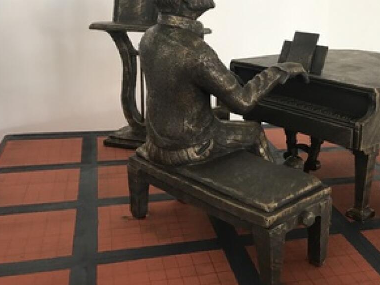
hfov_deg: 41.9
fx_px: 483
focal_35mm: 44
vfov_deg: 32.3
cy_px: 73
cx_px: 278
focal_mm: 3.99
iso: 40
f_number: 1.8
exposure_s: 1/33
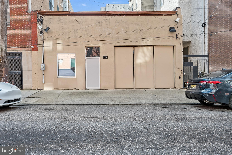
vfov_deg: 53.1
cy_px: 78
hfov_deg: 73.7
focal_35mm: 24
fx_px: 155
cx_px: 116
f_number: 9
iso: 320
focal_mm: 24
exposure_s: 1/400
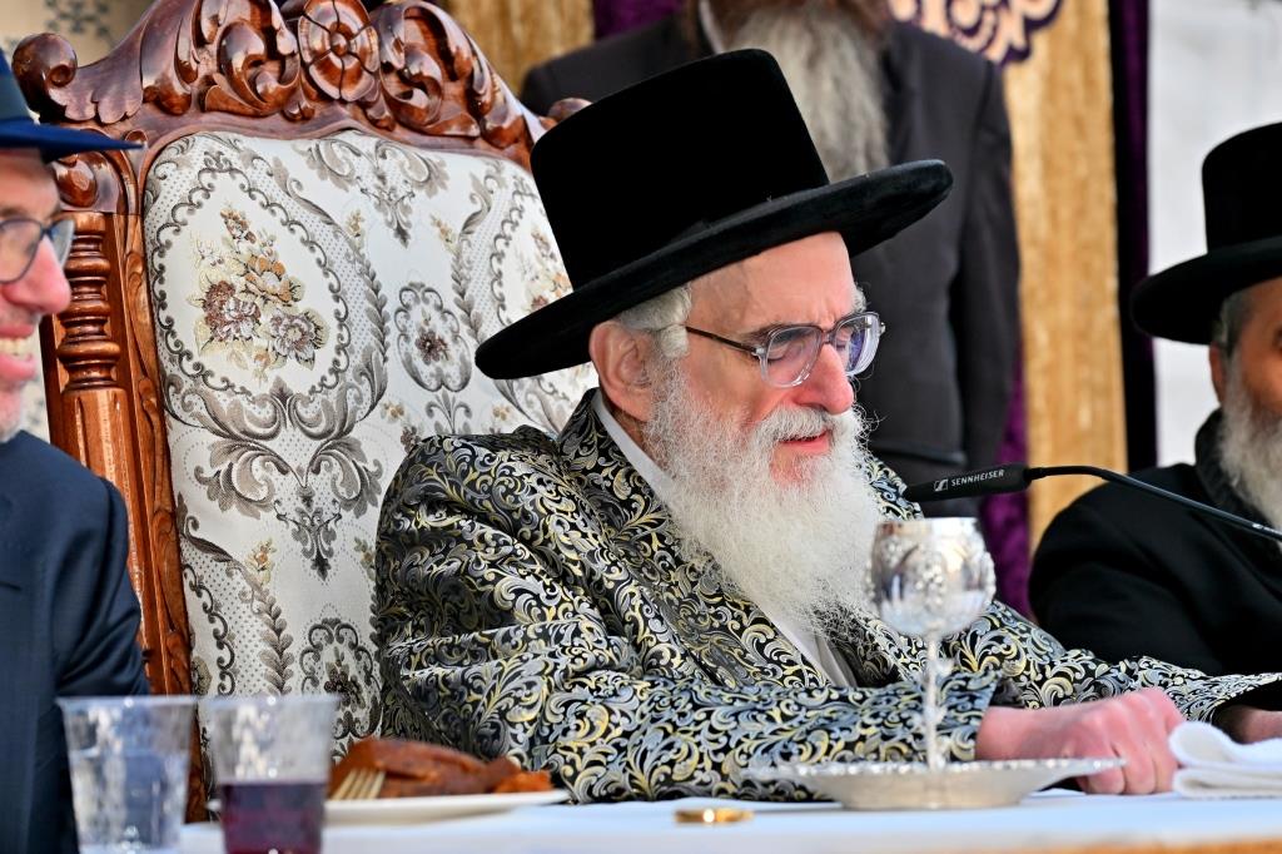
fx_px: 4592
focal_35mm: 129
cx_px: 641
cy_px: 427
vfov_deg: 10.6
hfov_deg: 15.9
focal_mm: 86
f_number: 4
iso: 160
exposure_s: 1/200
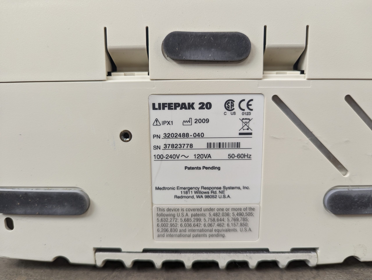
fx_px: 258
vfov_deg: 56.9
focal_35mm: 24
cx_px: 186
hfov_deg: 71.5
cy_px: 140
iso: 214
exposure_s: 1/33.3
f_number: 1.85
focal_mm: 6.81
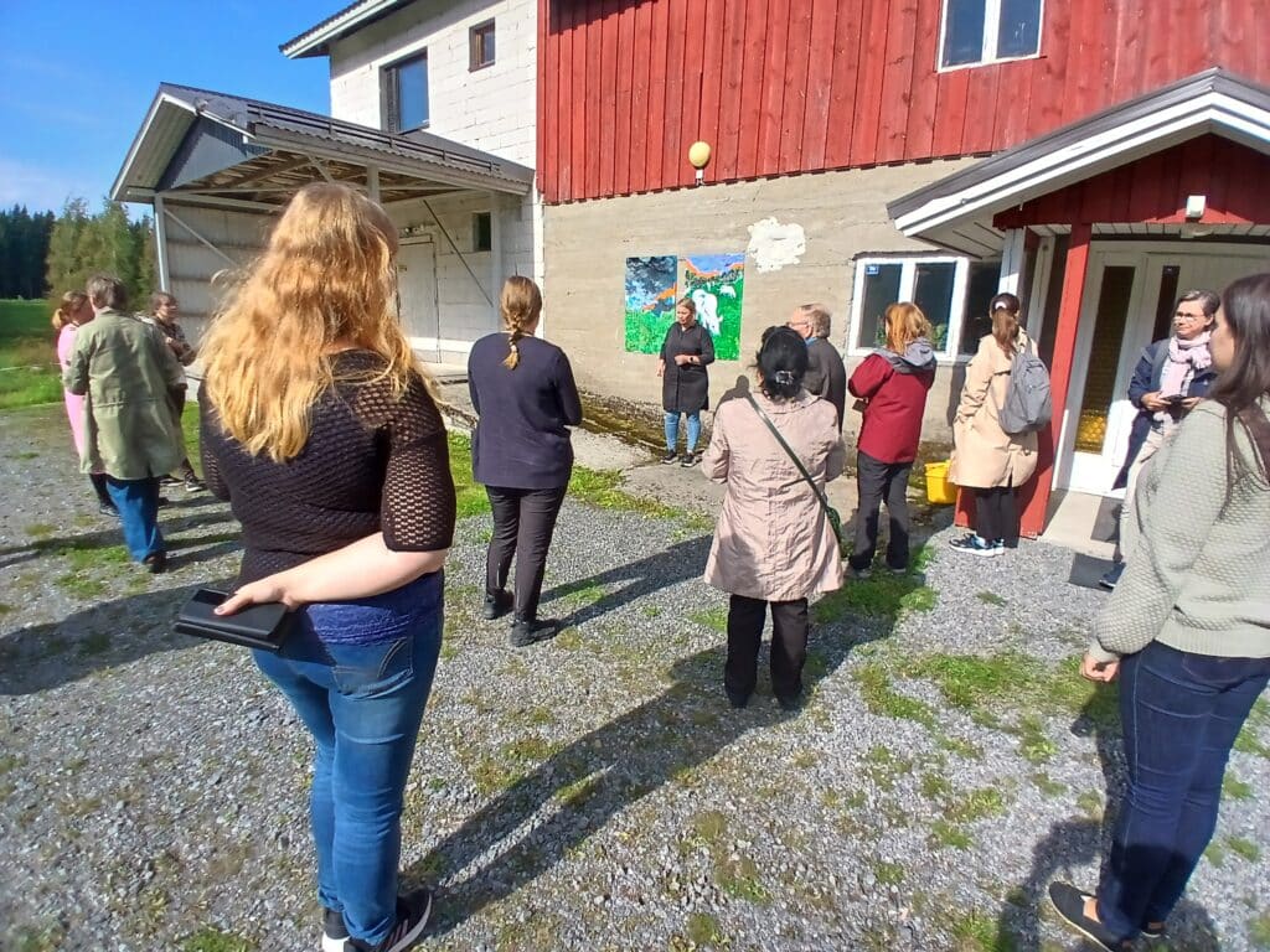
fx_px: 624
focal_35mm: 17
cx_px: 635
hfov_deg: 91.0
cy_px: 476
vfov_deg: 74.7
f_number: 2.2
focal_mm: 1.4
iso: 50
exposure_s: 1/1199
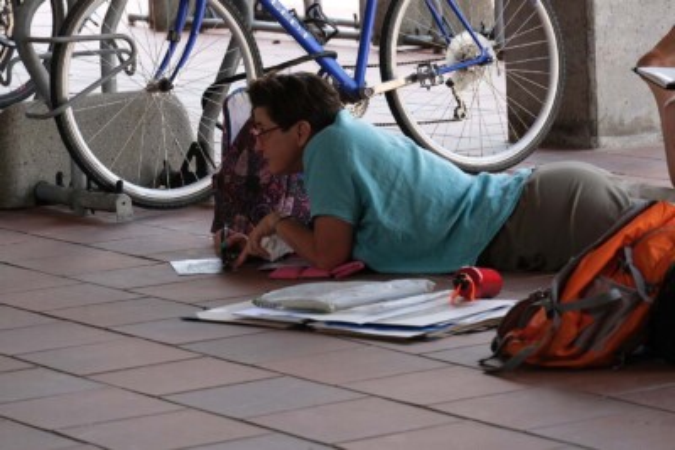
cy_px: 225
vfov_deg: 9.0
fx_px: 2851
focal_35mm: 152
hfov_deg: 13.5
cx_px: 338
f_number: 5.6
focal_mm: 101.2
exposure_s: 1/105
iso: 400
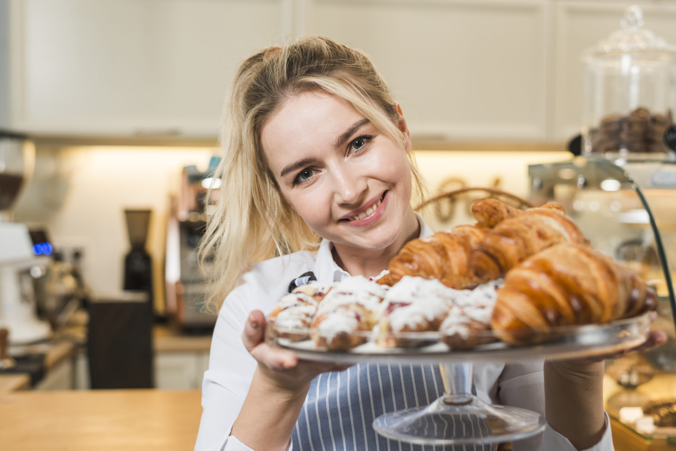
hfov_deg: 39.6
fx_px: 939
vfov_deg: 27.0
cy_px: 226
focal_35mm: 50
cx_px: 338
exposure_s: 1/160
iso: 400
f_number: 3.2
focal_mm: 50
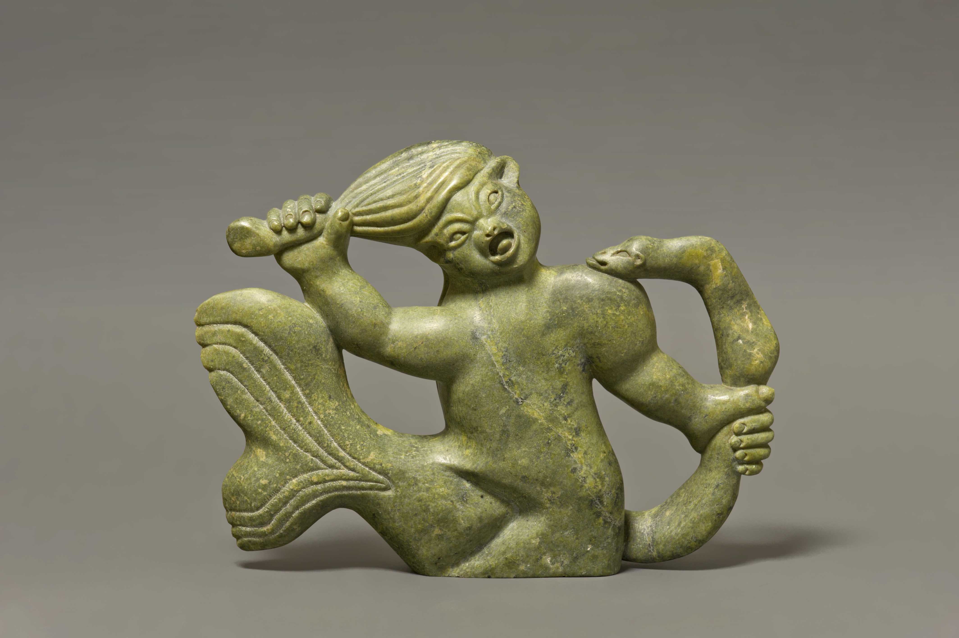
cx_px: 480
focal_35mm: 105
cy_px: 319
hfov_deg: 19.5
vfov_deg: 13.0
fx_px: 2795
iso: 200
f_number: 18
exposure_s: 1/80
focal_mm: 105
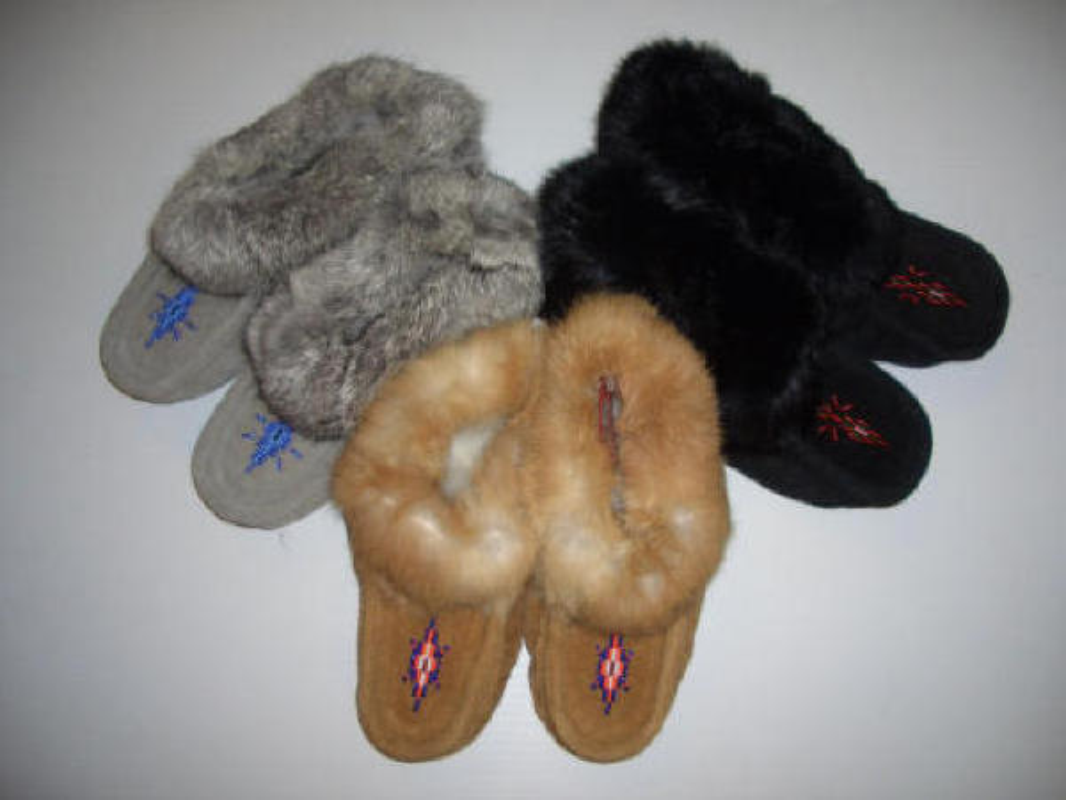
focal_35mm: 35
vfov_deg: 40.7
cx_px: 533
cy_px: 400
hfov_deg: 52.6
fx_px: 1078
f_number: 2.6
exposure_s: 1/60
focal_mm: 5.8
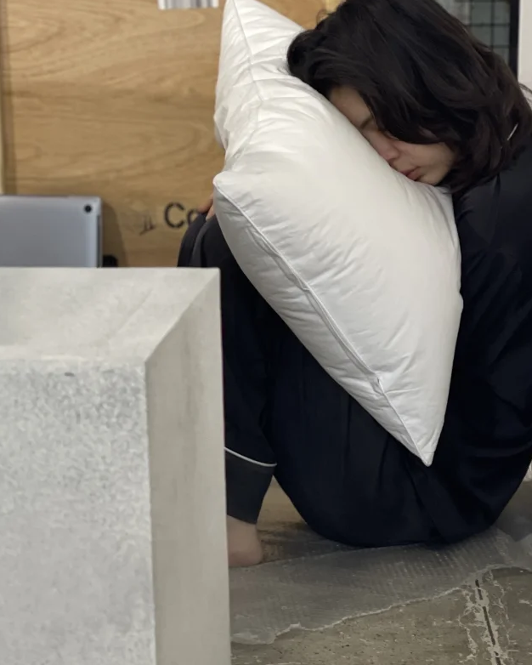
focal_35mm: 115
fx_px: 2262
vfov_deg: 16.7
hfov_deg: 13.4
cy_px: 461
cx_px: 325
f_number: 2.2
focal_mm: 7.5
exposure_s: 1/33
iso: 200
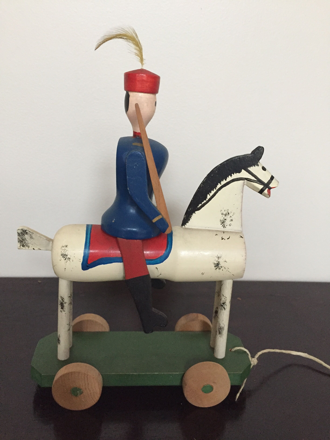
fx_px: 369
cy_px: 220
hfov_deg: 48.2
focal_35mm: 29
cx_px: 165
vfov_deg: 61.7
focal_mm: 4.15
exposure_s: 1/25
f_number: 2.2
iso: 320
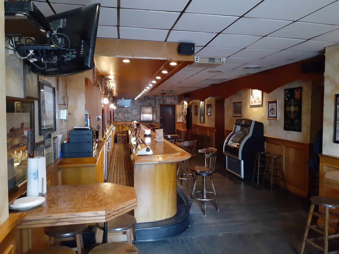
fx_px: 264
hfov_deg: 65.3
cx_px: 170
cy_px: 127
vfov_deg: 51.4
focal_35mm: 27
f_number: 1.9
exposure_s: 1/20
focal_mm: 3.6
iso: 1000
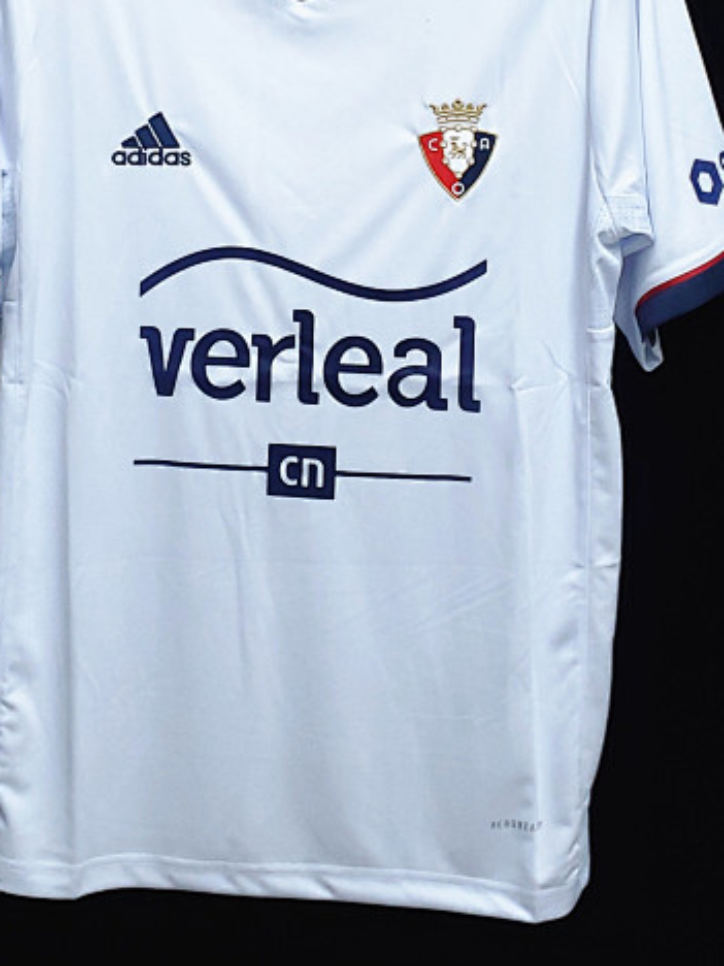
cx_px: 297
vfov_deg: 31.1
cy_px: 151
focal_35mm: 60
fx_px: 1673
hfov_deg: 24.4
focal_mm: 4.3
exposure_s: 1/20
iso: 200
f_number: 1.5
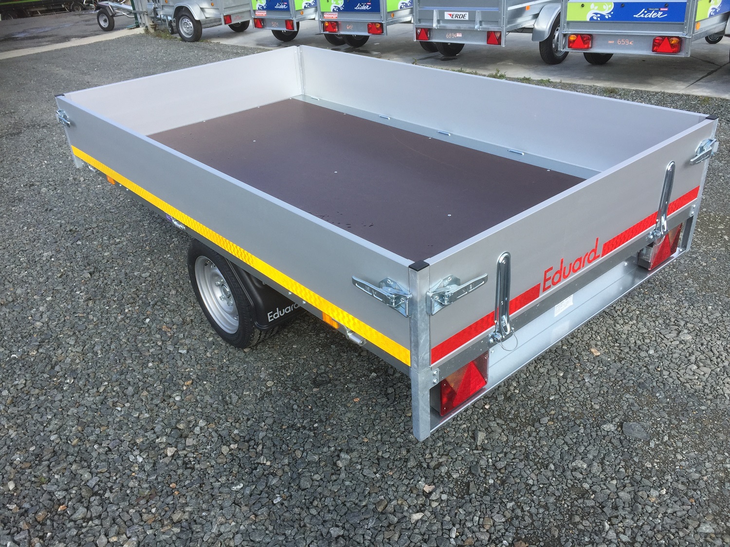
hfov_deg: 61.7
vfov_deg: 48.2
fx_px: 612
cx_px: 365
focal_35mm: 29
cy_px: 274
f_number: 2.2
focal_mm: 4.15
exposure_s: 1/898
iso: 32
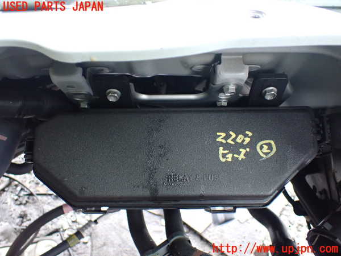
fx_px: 296
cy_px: 128
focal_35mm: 30
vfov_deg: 46.8
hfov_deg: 60.0
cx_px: 170
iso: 800
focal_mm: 5.4
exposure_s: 1/40
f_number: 2.3
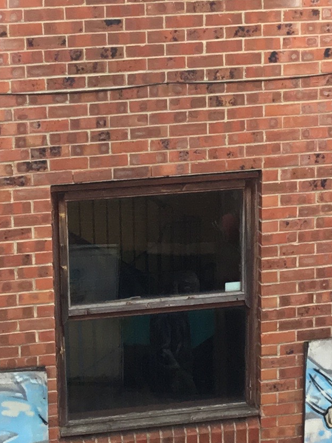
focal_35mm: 121
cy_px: 252
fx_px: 1547
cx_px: 208
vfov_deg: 16.3
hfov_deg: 12.2
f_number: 2.4
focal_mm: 3.3
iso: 32
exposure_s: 1/100
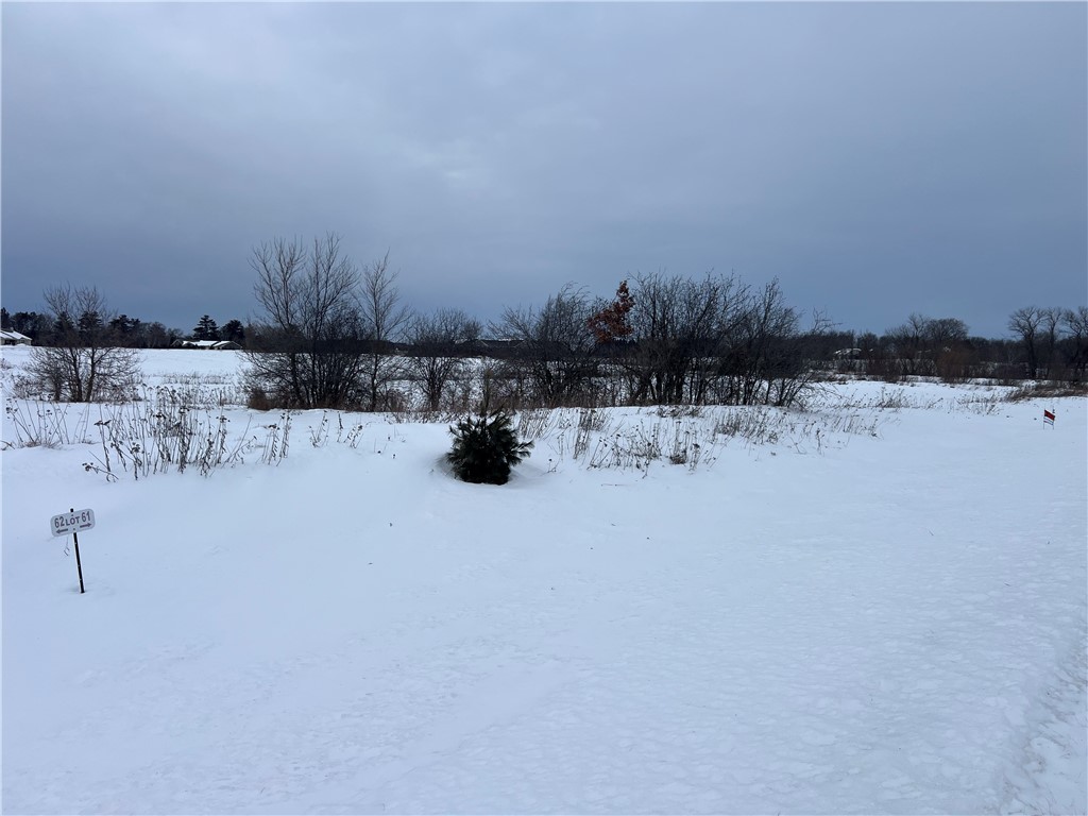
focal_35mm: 26
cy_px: 408
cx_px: 544
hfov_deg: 67.3
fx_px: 817
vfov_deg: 53.1
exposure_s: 1/4115
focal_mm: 5.7
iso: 50
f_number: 1.5
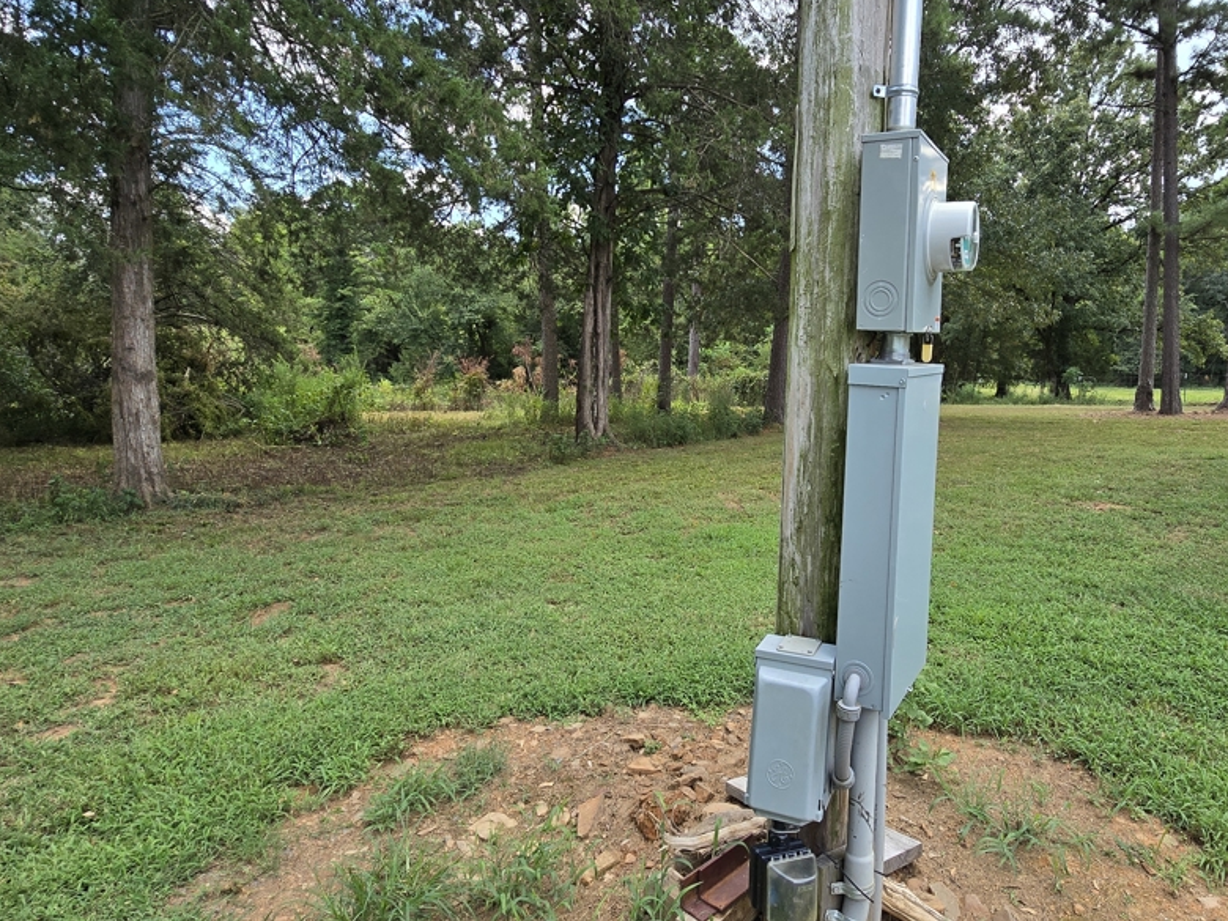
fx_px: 709
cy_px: 449
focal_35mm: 20
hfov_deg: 80.8
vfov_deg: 66.0
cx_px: 734
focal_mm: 2.2
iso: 50
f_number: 2.2
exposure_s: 1/518
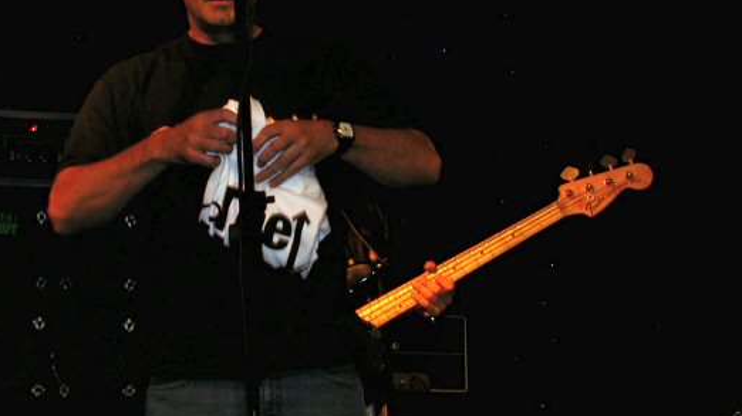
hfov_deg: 17.4
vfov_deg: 9.8
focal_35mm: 123
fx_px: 2419
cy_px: 105
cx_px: 333
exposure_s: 1/59.9
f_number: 4.4
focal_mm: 14
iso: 200
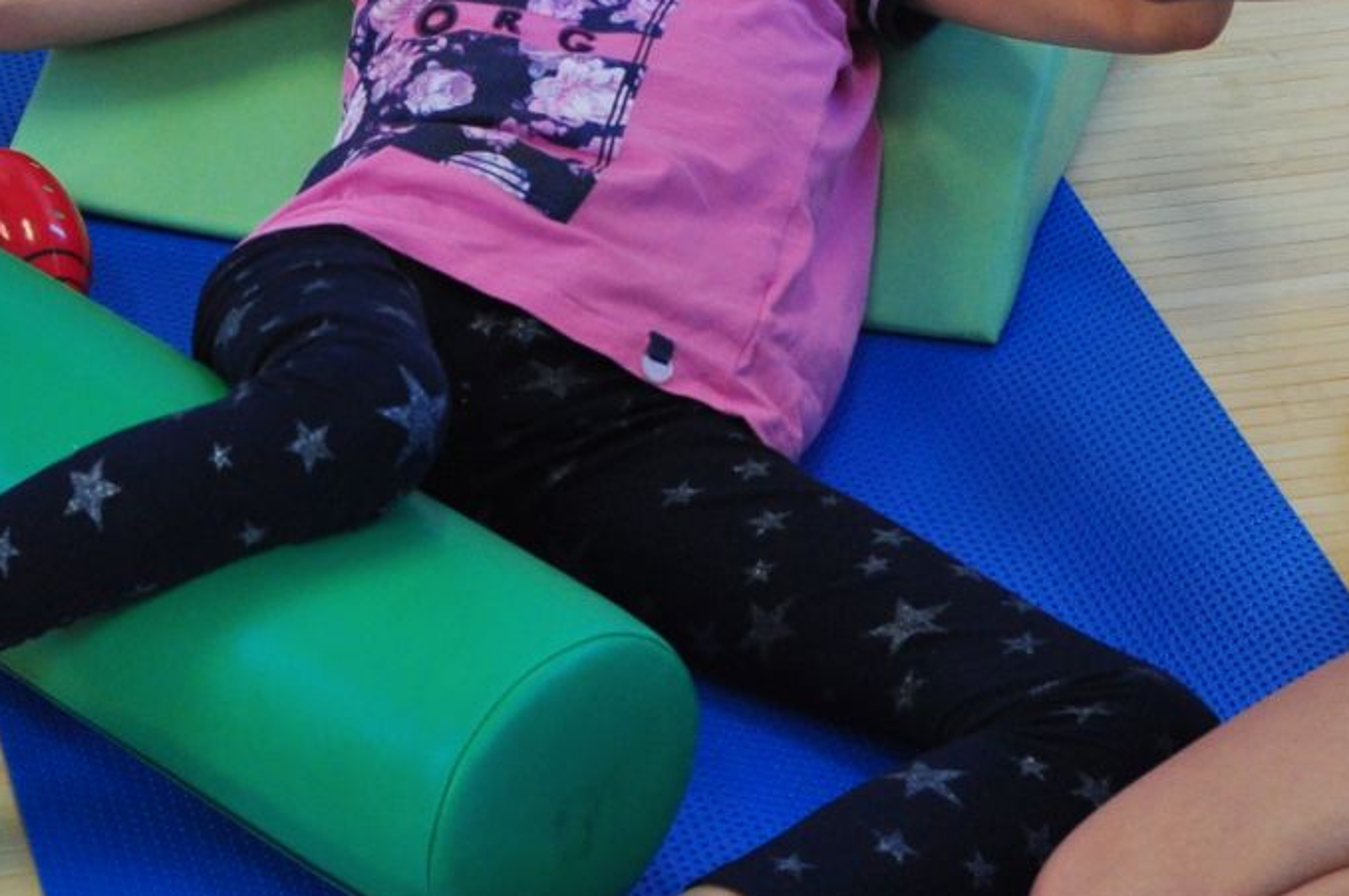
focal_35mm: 148
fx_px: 5555
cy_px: -241
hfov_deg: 13.8
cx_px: 598
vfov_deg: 9.1
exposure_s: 1/125
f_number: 5.6
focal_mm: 35
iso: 640
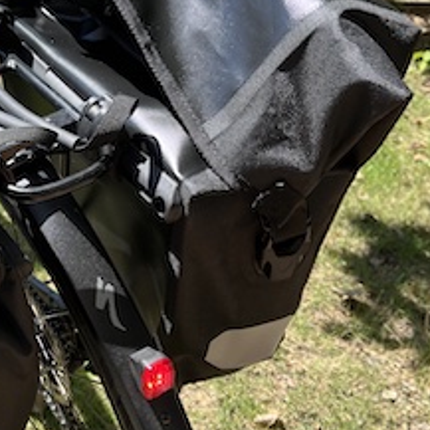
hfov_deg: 30.4
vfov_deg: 32.2
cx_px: 22
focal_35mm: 53
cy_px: 223
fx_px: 745
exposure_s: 1/913
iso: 50
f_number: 1.6
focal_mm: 5.1
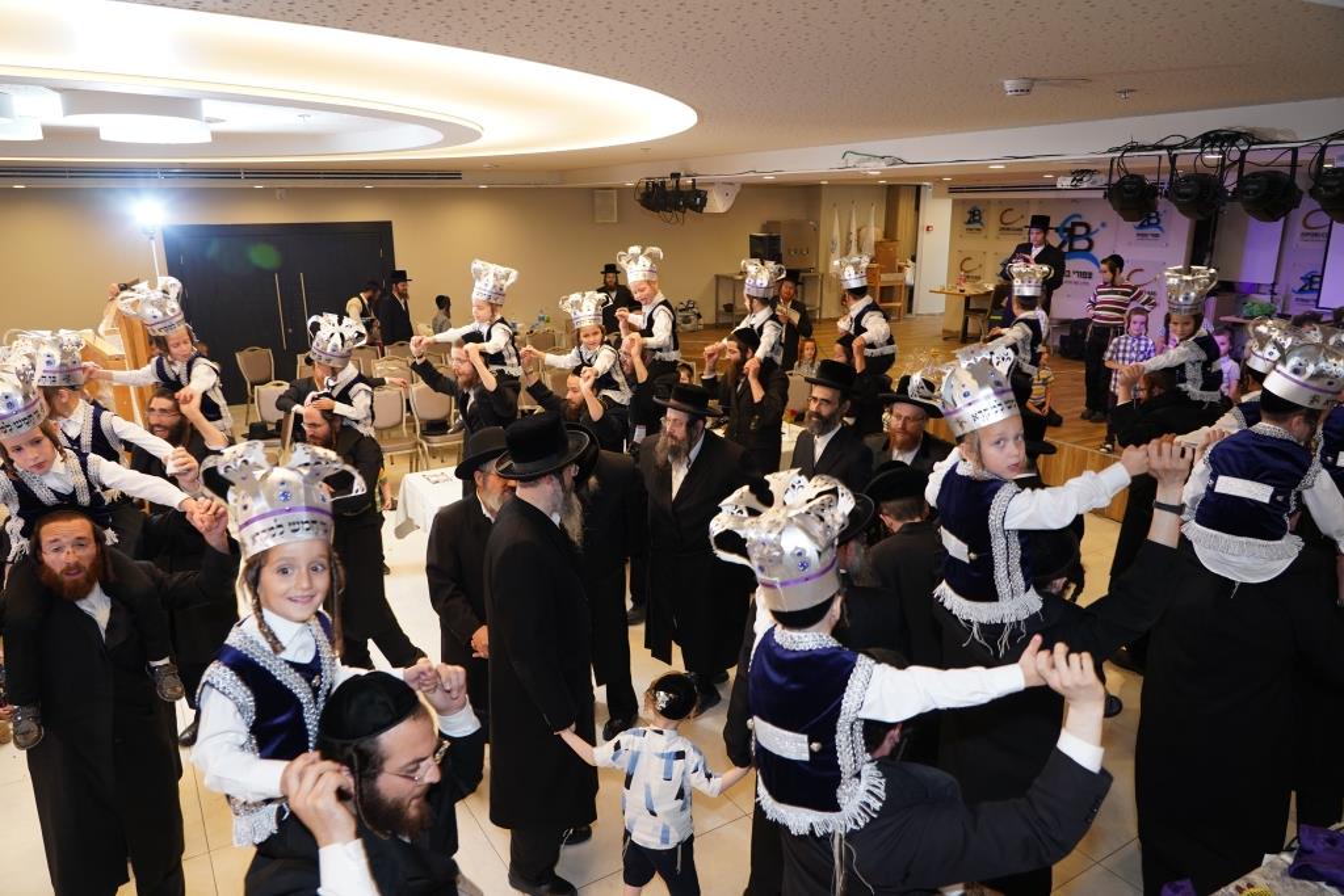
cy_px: 448
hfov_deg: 73.7
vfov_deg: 53.1
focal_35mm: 24
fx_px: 896
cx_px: 672
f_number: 4
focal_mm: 24
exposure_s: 1/100
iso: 1250
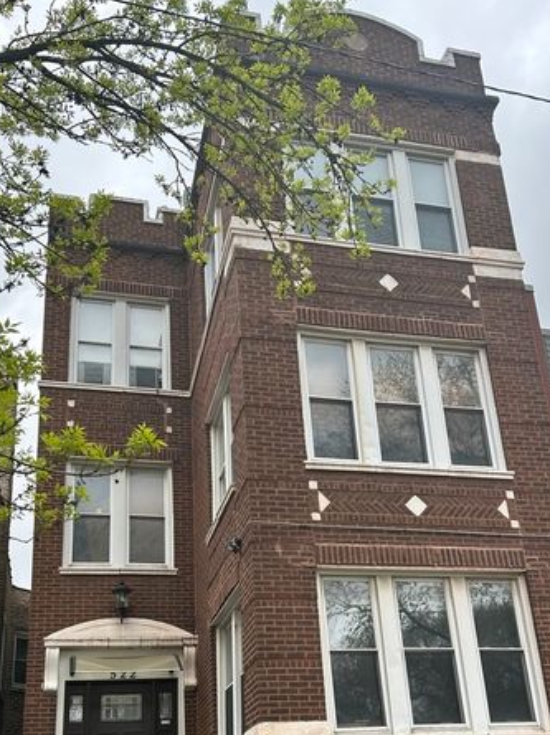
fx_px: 827
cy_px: 519
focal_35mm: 39
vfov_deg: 46.7
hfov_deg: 36.8
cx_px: 287
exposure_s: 1/484
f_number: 1.5
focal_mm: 5.7
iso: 50
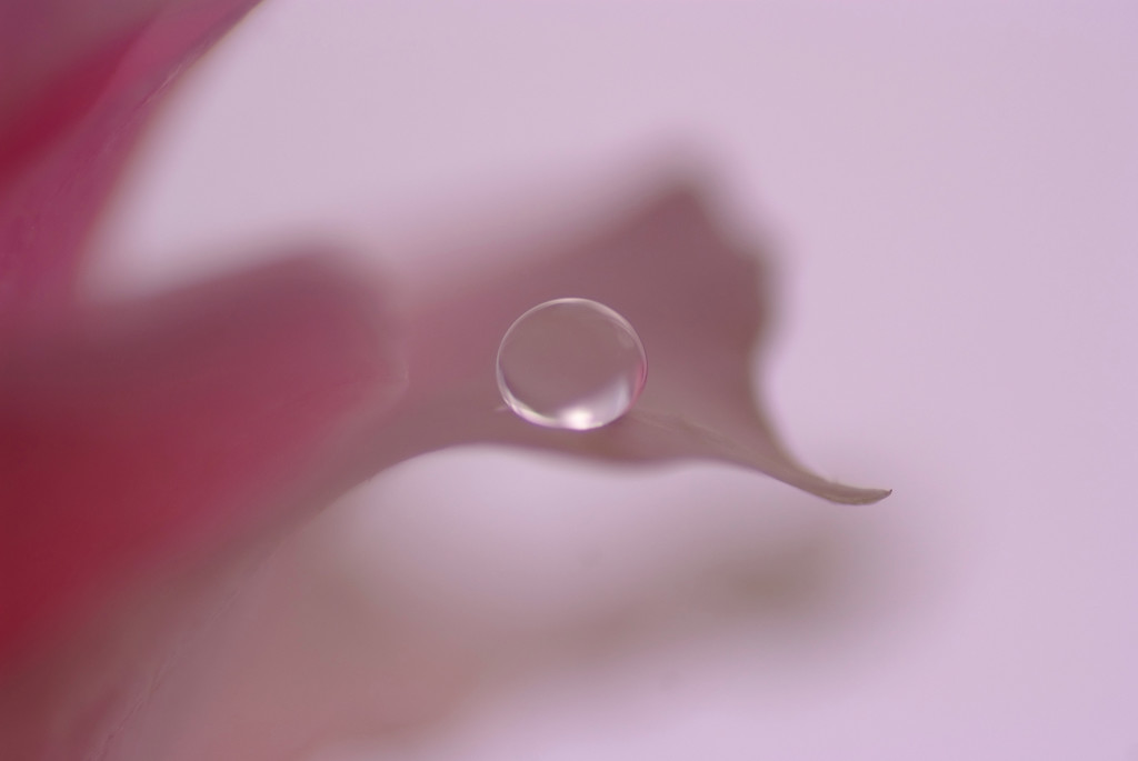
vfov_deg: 10.2
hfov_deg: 15.2
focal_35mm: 135
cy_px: 380
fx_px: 4272
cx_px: 569
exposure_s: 1/20
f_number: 5.6
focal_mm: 90
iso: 160
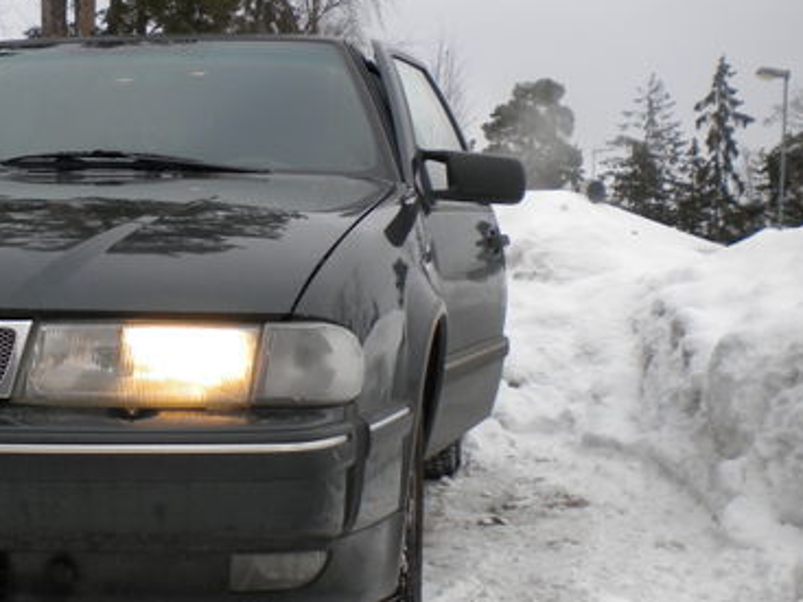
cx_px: 133
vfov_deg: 23.9
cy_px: 390
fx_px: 1415
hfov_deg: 30.7
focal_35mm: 61
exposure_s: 1/194
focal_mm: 6.3
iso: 80
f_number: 4.6
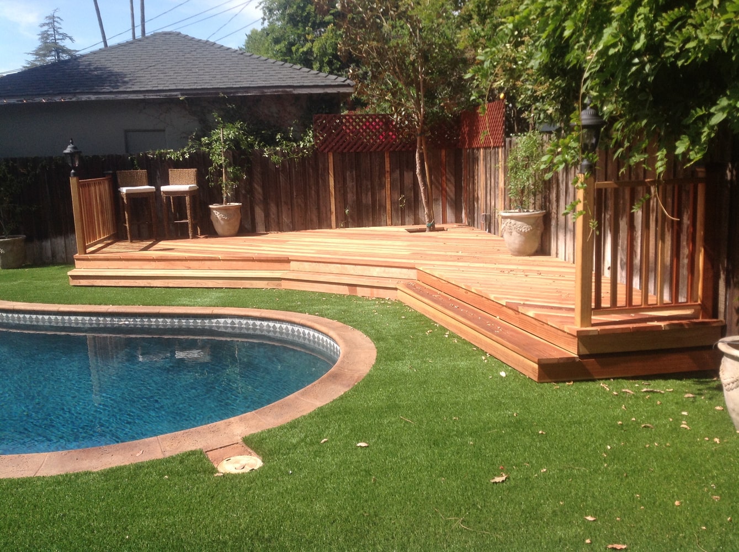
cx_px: 370
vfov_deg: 40.6
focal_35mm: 35
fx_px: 746
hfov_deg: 52.7
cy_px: 276
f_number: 2.4
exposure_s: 1/1314
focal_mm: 4.28
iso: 50
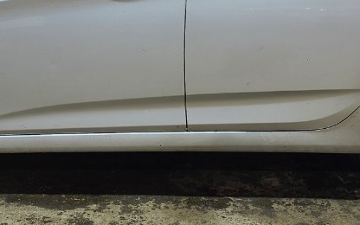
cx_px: 145
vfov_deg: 16.2
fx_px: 736
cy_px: -90
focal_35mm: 75
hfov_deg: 27.4
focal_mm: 6.4
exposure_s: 1/120
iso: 64
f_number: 1.8
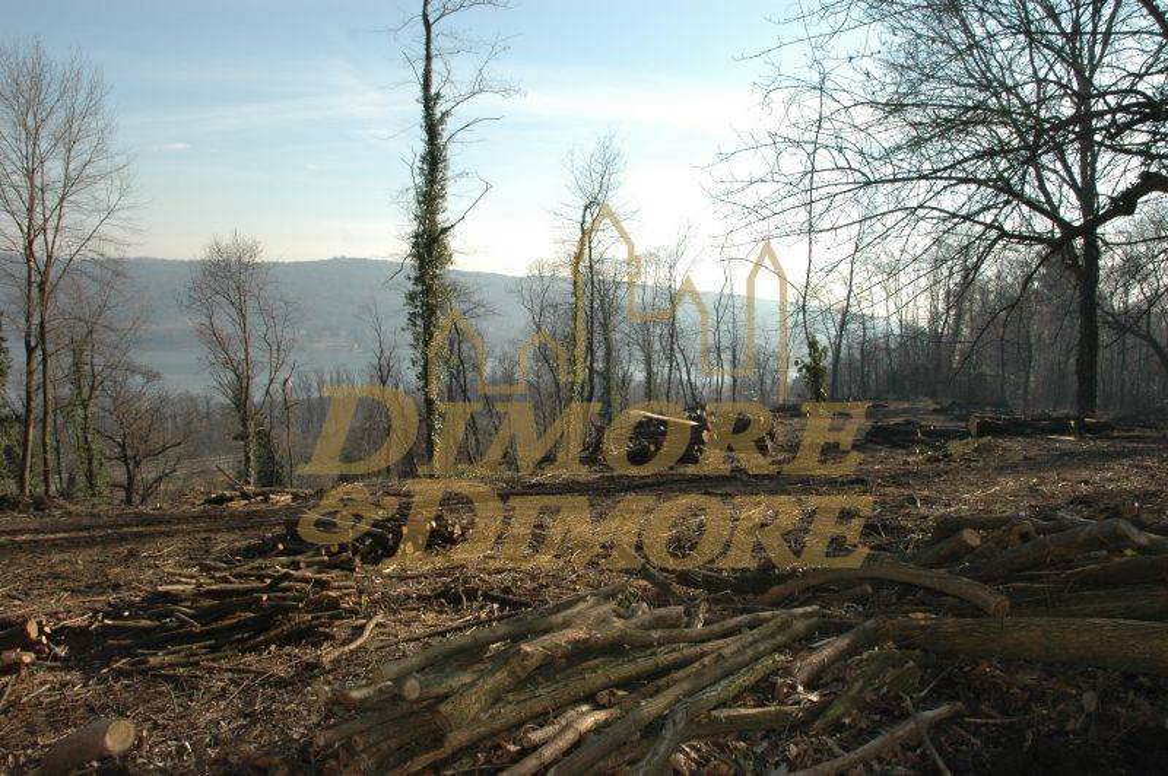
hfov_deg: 67.4
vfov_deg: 47.9
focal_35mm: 27
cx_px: 584
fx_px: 875
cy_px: 388
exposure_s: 1/500
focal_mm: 18
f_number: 8
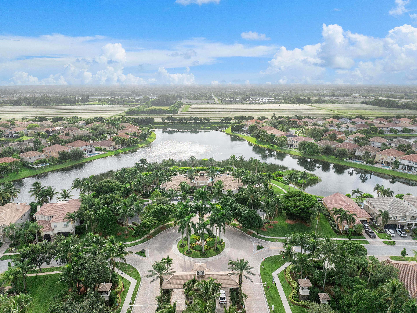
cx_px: 208
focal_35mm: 24
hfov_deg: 71.6
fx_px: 289
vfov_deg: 56.8
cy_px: 156
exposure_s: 1/4000
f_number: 2.8
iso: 210
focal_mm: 12.29
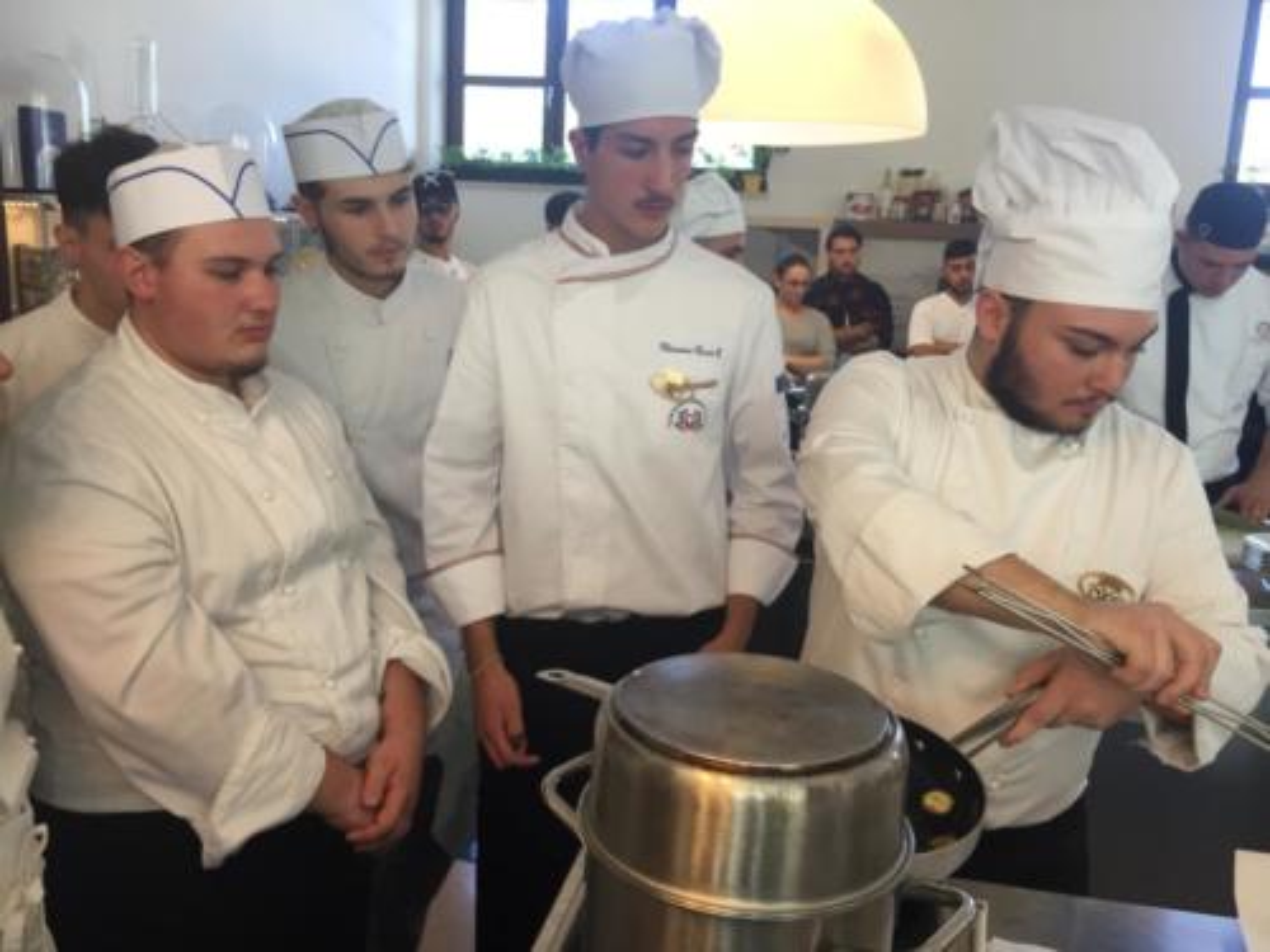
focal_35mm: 29
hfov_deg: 61.7
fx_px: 1064
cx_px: 635
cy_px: 476
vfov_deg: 48.2
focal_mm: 4.15
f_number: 2.2
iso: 32
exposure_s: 1/33
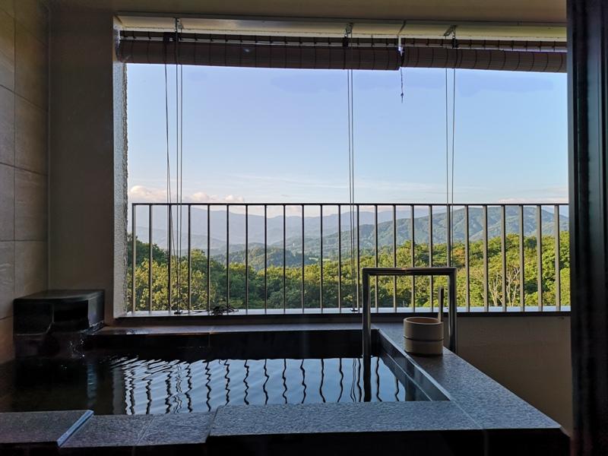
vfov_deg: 51.4
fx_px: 474
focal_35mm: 27
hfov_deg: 65.3
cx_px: 304
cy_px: 228
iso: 50
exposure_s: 1/719
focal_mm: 3.95
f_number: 1.8
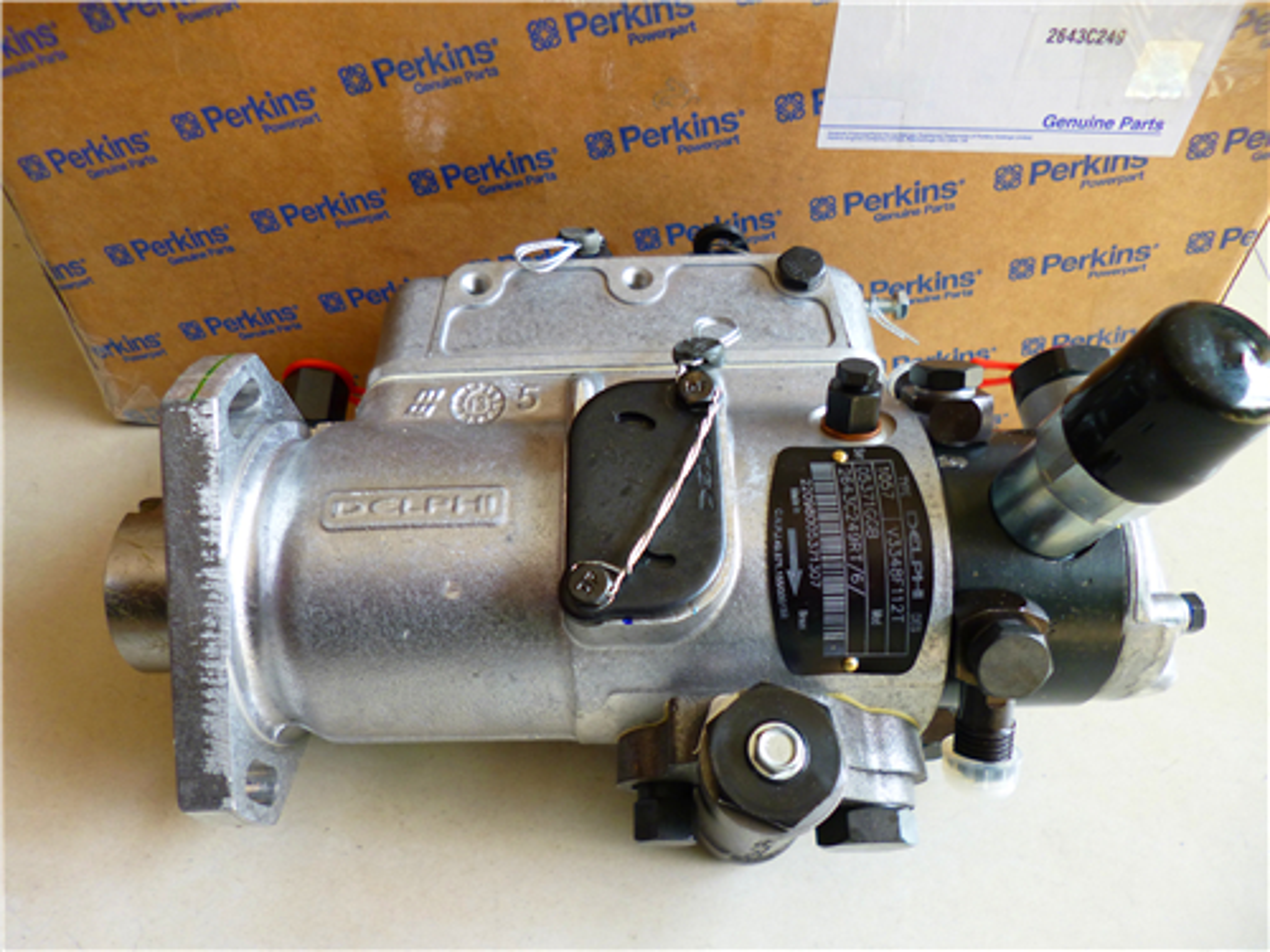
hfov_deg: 71.6
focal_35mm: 24
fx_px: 881
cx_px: 635
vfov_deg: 56.8
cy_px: 476
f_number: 2.5
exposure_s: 1/80
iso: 100
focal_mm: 4.3
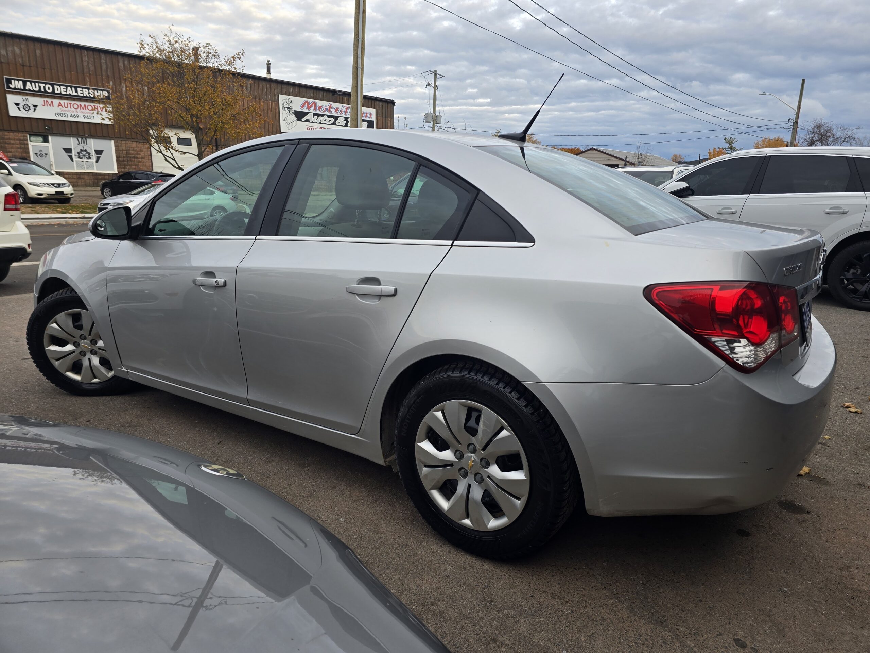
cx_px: 435
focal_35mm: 23
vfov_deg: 58.9
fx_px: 578
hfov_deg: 73.9
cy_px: 326
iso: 40
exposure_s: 1/180
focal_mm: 6.3
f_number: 1.7
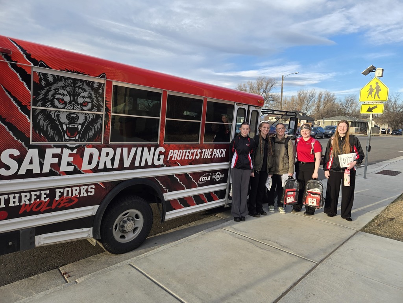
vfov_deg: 58.9
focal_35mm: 23
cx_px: 202
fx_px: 268
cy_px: 152
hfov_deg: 73.9
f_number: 1.8
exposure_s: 1/275
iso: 25
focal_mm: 5.4
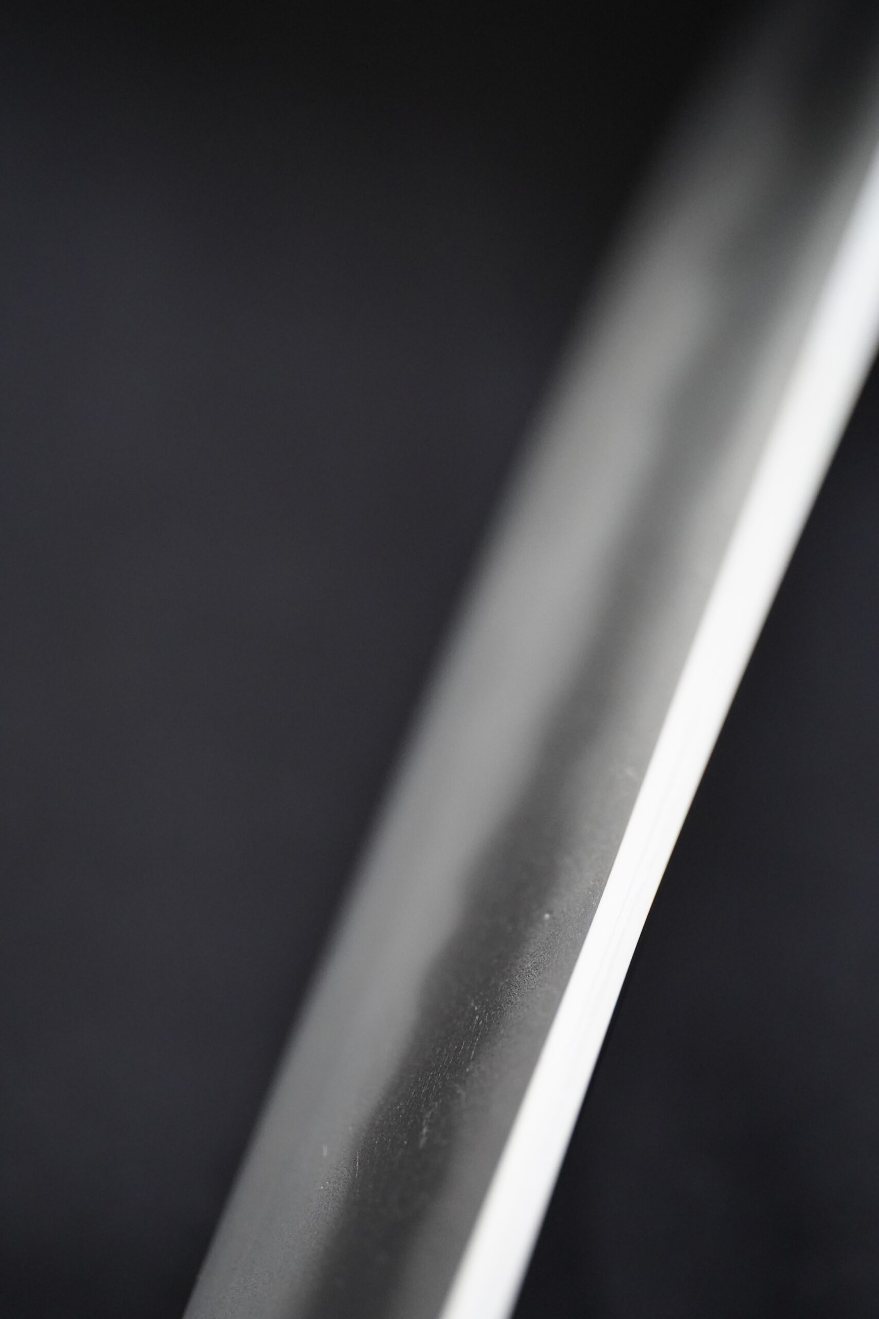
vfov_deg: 19.5
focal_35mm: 105
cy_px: 660
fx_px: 3845
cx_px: 440
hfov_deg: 13.0
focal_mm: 105
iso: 8000
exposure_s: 1/125
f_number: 2.8
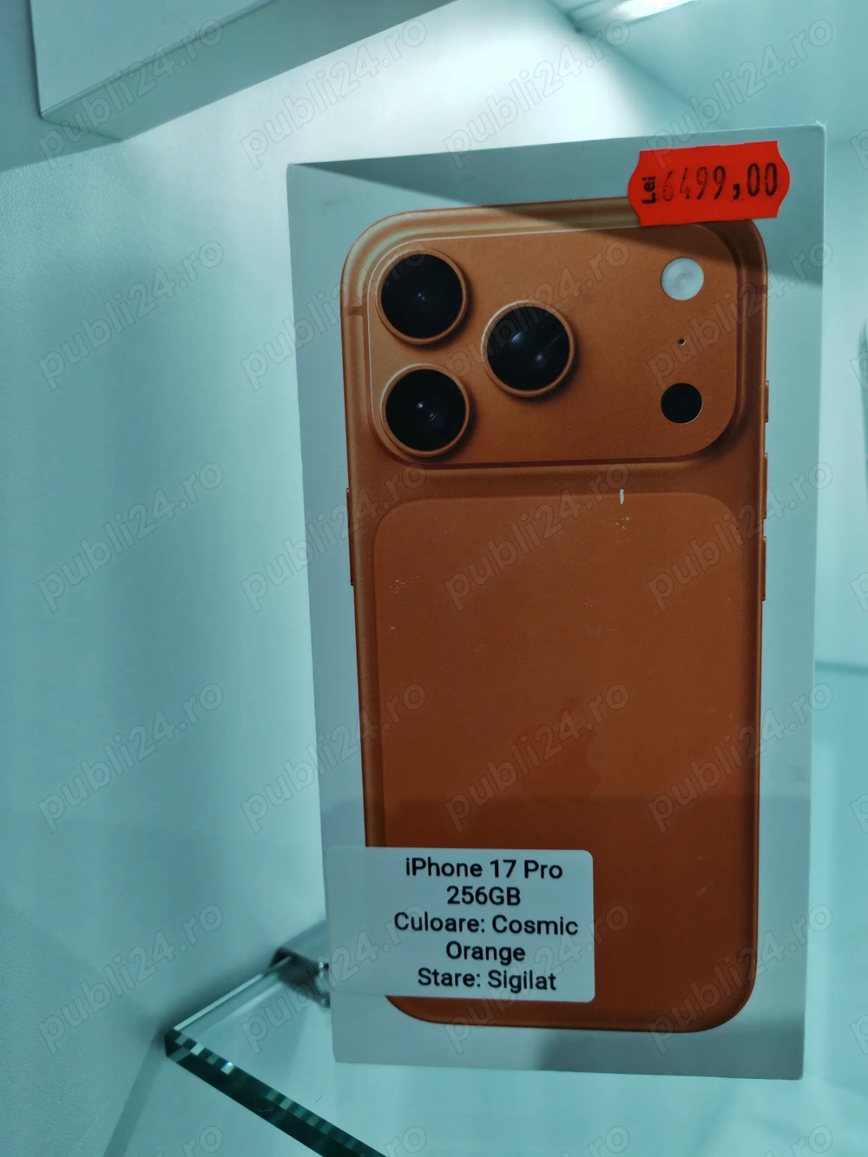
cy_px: 578
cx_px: 434
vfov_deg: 69.4
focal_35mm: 25
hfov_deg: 54.9
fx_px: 836
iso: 125
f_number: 1.9
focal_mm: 5.3
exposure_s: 1/100
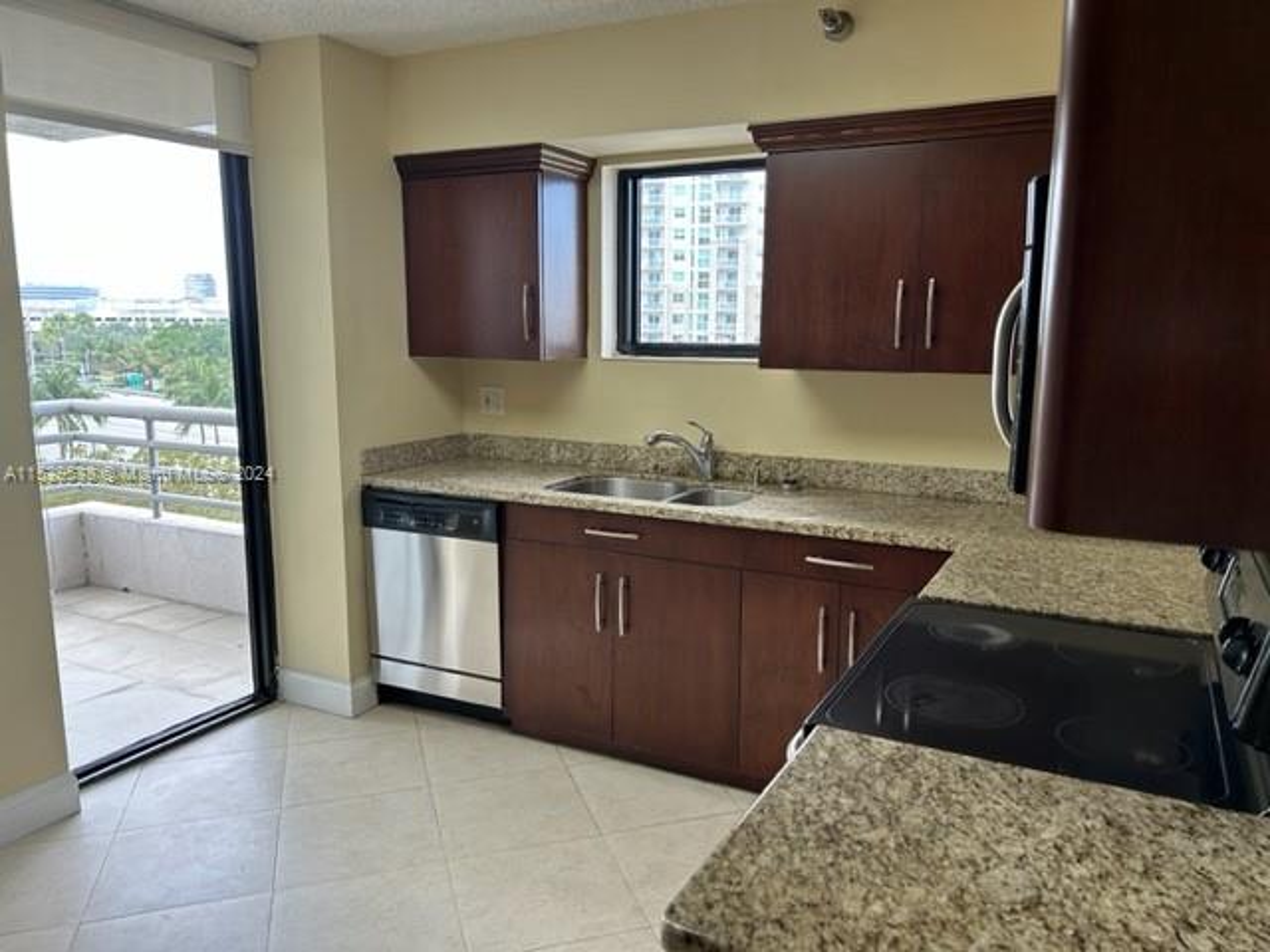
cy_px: 476
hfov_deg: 67.3
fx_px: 954
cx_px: 635
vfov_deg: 53.1
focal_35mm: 26
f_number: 1.5
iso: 80
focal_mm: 5.7
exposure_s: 1/120
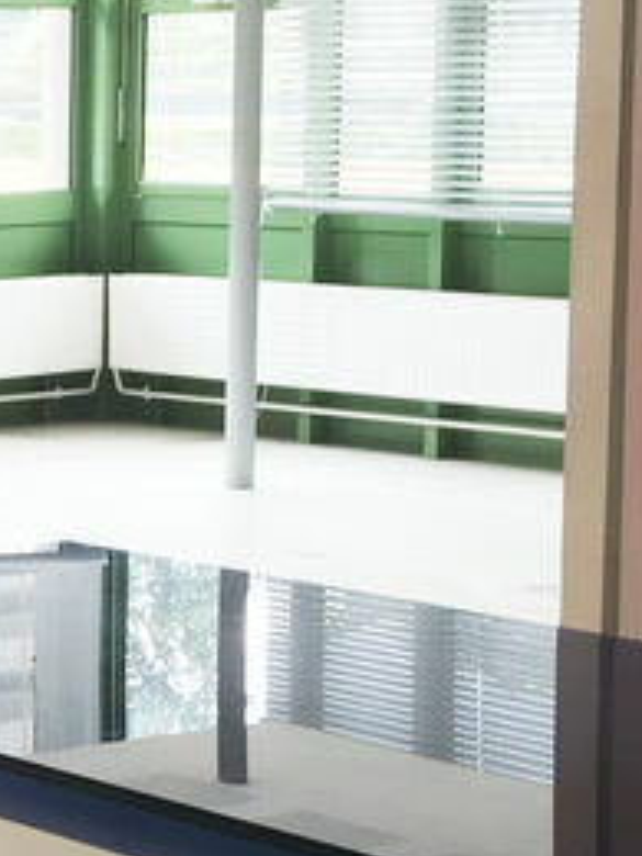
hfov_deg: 12.2
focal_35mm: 107
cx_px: -649
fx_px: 2646
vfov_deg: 18.4
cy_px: 365
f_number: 2.2
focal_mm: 4.15
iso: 32
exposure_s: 1/40
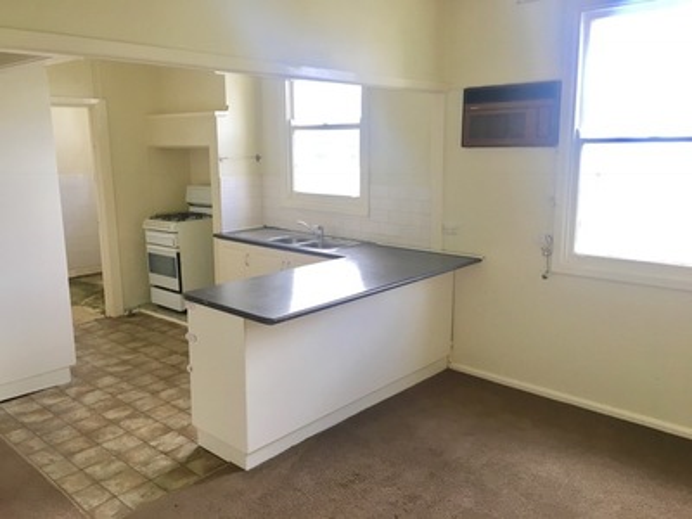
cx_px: 346
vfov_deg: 48.2
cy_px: 260
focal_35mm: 29
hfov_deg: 61.7
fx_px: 580
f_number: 2.2
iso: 32
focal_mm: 4.15
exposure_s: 1/33
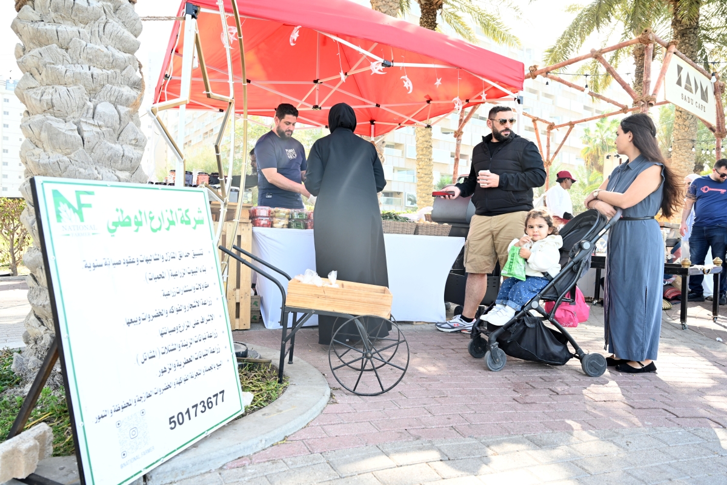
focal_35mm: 24
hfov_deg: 73.7
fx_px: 485
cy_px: 242
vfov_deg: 53.1
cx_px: 364
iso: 400
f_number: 5
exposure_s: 1/200
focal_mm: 24
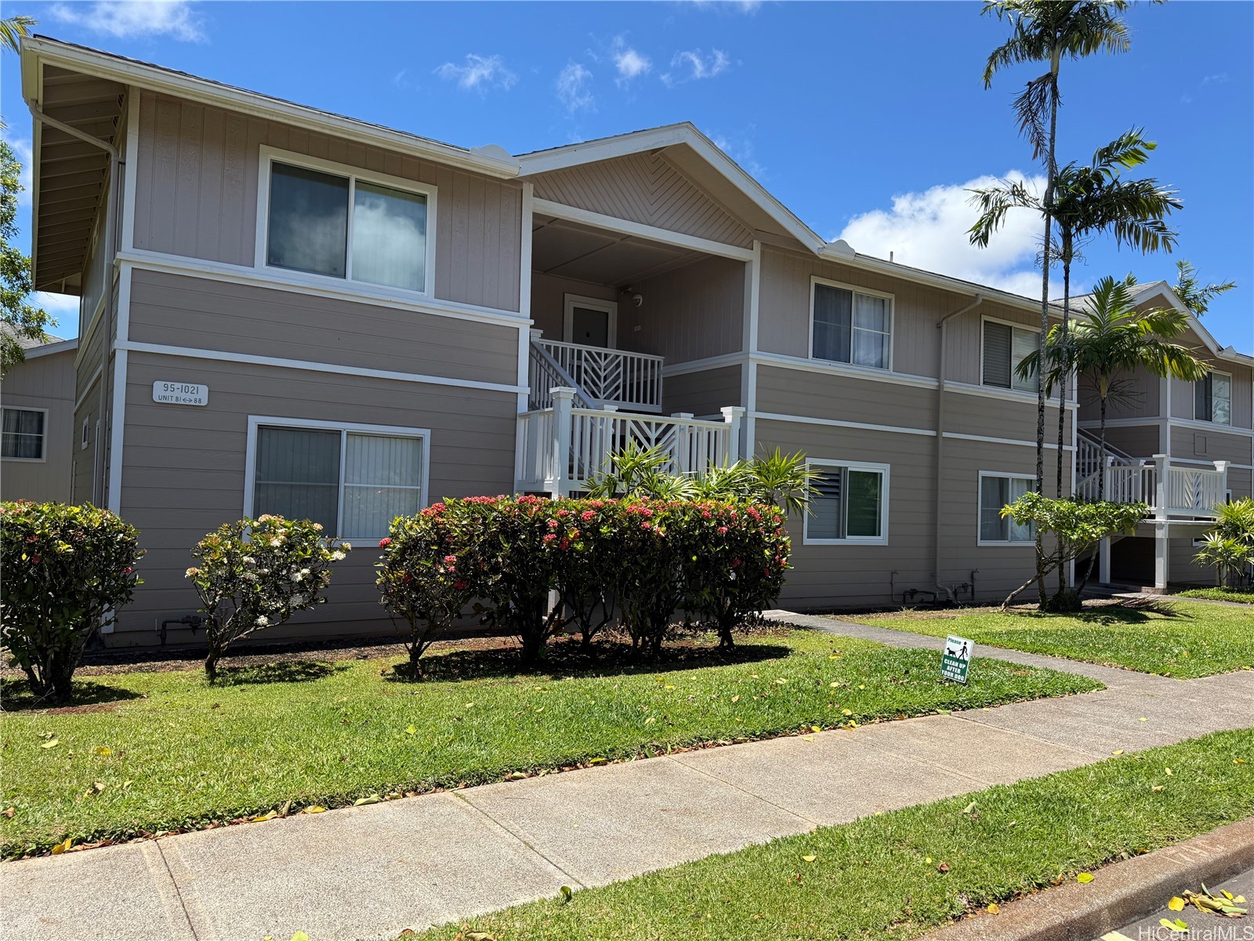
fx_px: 869
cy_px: 470
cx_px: 627
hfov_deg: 71.6
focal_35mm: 24
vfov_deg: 56.8
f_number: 1.78
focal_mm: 6.76
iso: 100
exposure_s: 1/3584
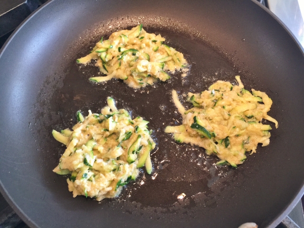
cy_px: 114
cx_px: 152
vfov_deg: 48.2
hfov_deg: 61.7
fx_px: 255
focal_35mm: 29
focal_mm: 4.15
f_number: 2.2
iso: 50
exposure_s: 1/30
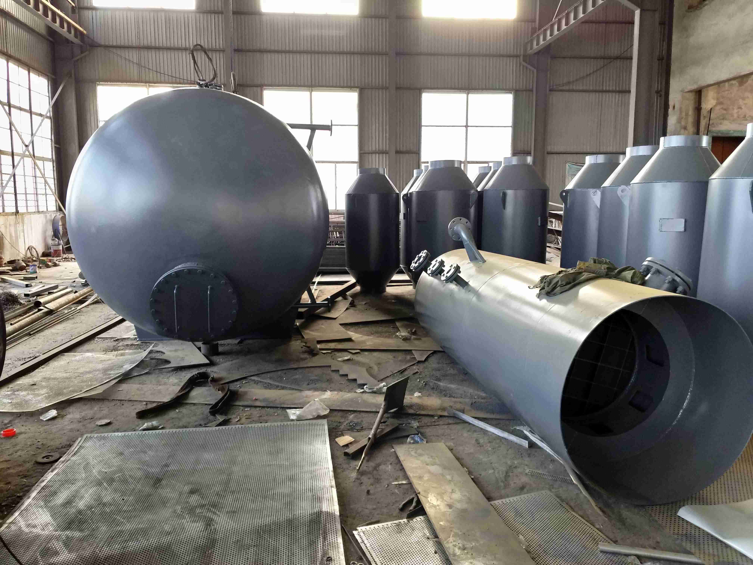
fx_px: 544
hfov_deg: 69.4
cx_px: 376
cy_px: 282
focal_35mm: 25
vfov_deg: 54.9
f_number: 1.7
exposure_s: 1/50
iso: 173
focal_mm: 4.32
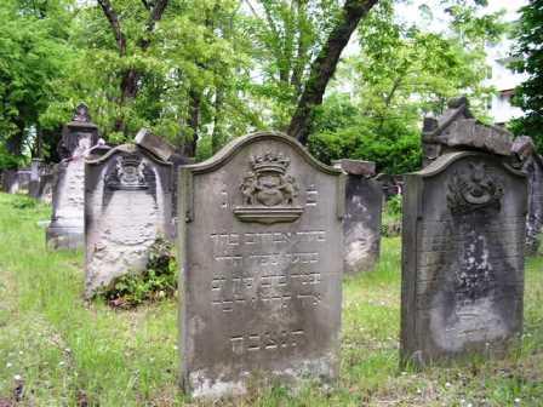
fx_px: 596
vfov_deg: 37.7
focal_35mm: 38
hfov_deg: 49.0
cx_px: 272
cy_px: 204
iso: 100
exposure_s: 1/94
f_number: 2.8
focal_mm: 5.8
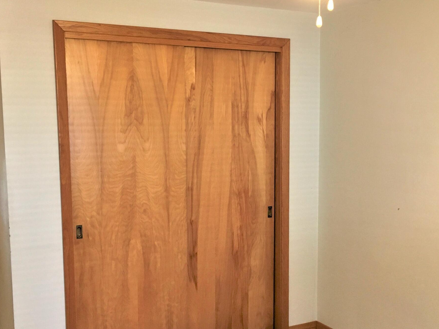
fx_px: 621
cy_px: 194
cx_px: 274
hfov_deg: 38.7
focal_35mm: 49
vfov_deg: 29.6
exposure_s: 1/30
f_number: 2.2
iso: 100
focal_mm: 4.15
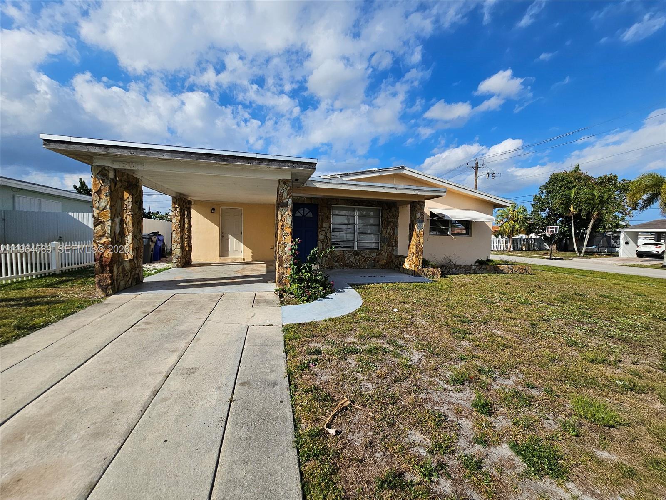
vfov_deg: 89.9
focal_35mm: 13
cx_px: 333
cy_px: 250
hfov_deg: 106.2
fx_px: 250
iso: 50
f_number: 2.2
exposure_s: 1/3707
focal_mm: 2.2
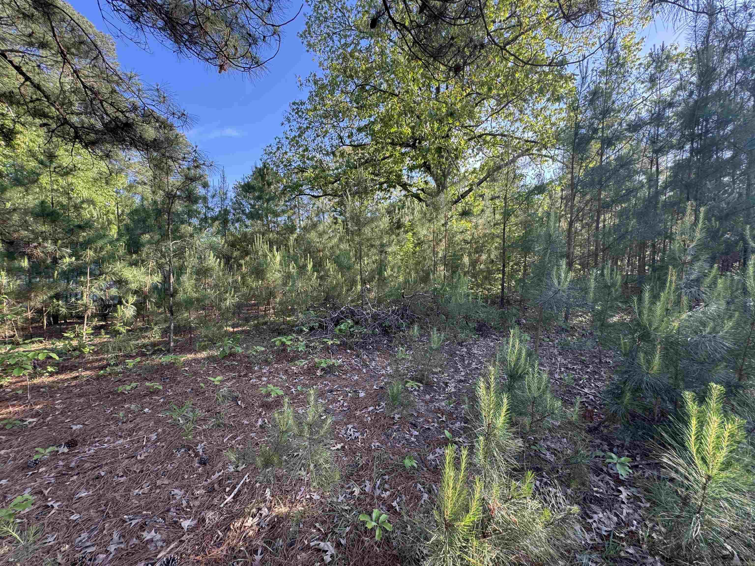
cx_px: 378
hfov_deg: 102.1
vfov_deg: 85.7
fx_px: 305
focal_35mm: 14
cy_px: 283
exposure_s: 1/125
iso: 40
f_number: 2.2
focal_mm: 2.22
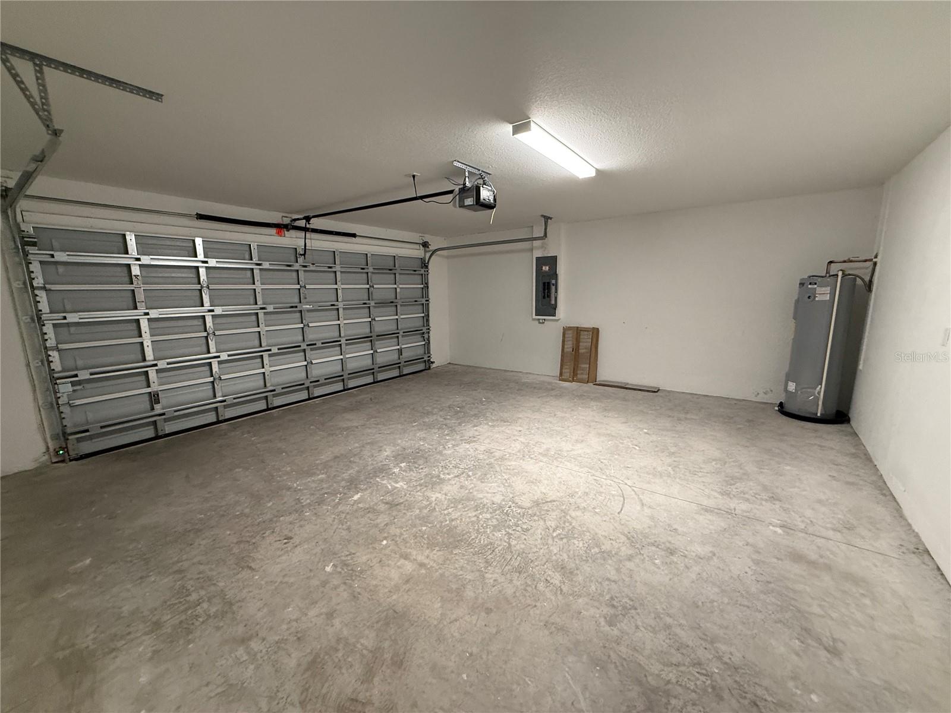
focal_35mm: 14
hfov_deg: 102.1
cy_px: 356
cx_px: 476
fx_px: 385
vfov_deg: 85.7
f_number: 2.2
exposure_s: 1/60
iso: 320
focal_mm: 2.22
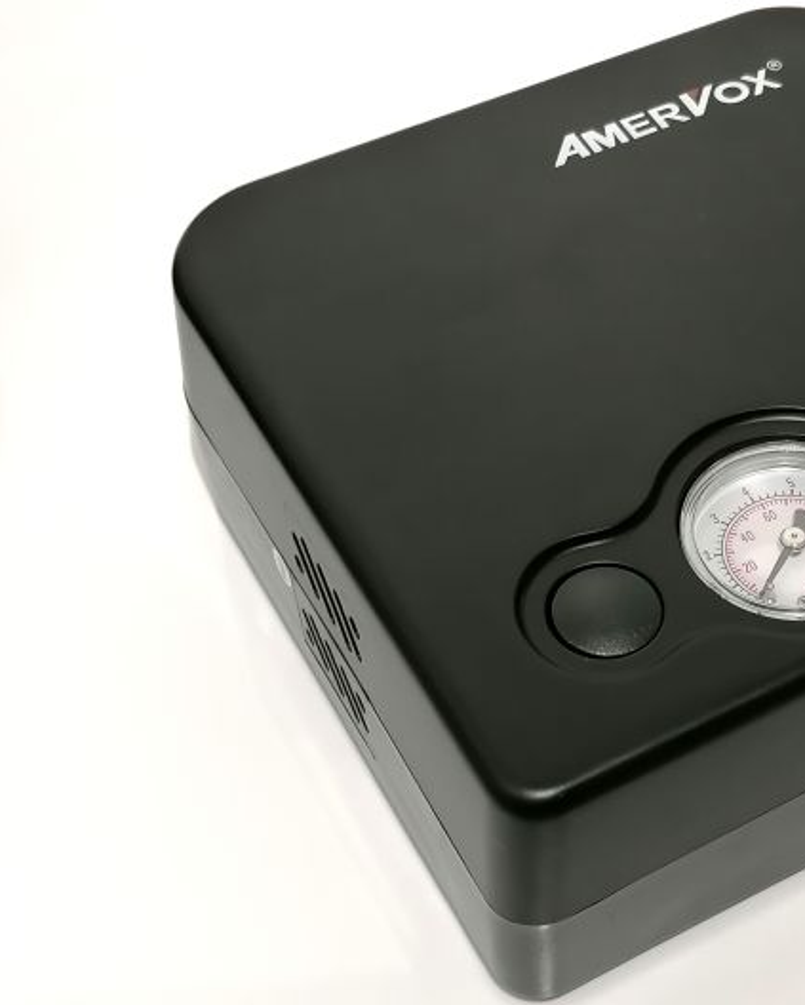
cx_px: 725
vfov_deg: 26.8
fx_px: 2113
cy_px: 503
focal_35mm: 71
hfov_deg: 21.1
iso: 160
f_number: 1.8
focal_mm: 4.75
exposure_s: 1/50
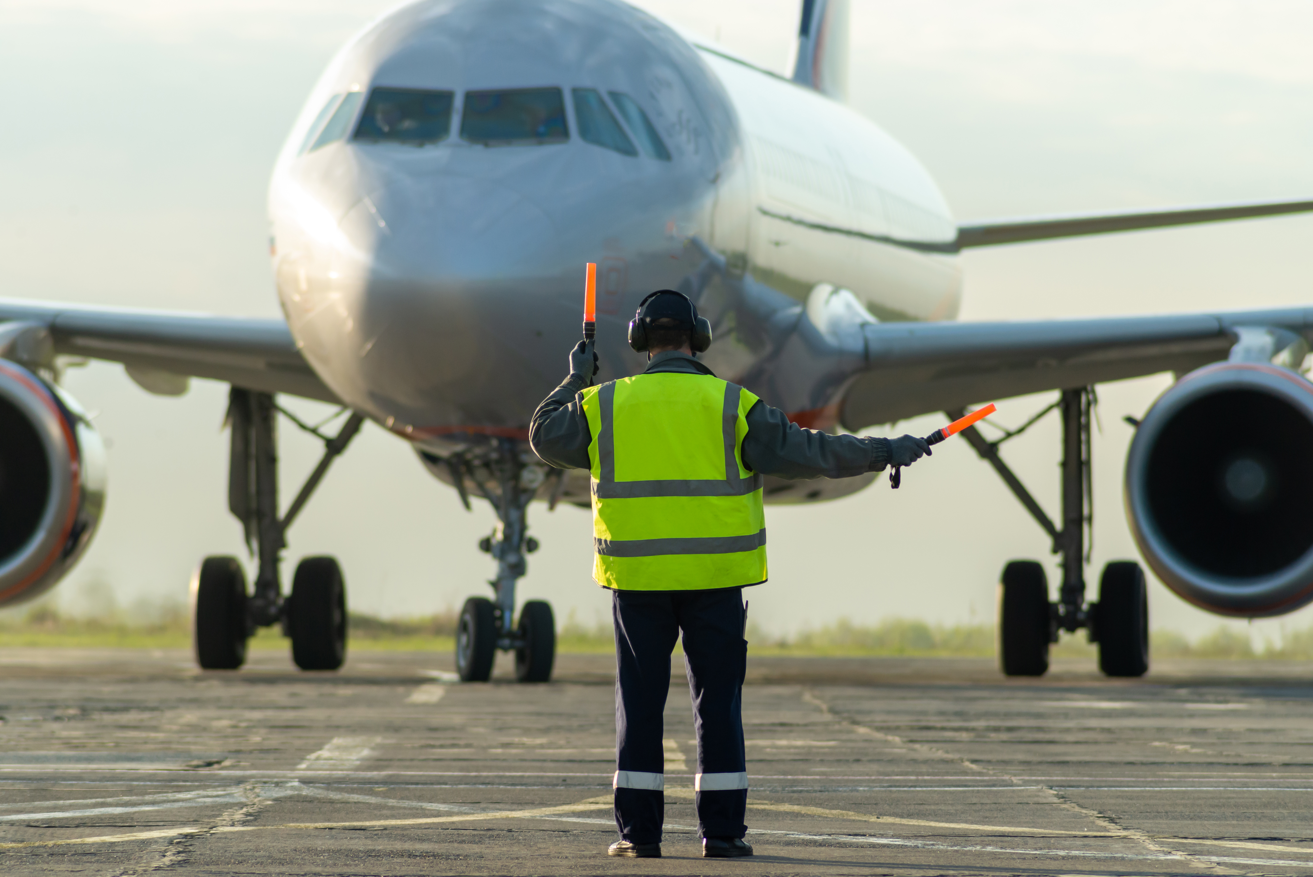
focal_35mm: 300
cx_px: 656
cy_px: 438
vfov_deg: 4.6
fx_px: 10945
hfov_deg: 6.9
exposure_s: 1/800
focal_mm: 300
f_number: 8
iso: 1000
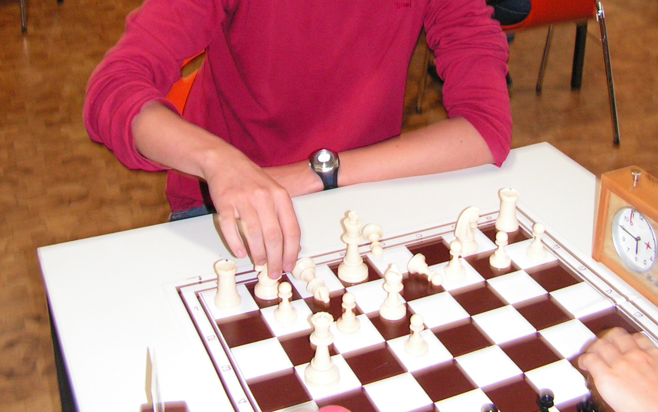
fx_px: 915
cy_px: -6
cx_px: 329
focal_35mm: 51
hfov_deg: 39.6
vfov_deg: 24.2
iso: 200
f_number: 3.2
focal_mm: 6
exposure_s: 1/40
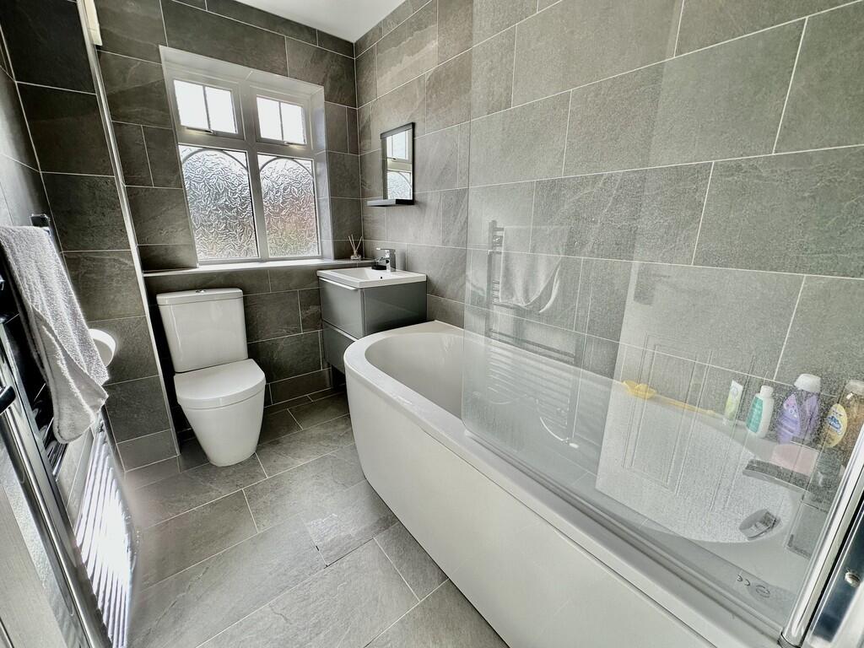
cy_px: 324
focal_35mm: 14
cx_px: 432
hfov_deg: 102.1
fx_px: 349
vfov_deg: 85.7
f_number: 2.2
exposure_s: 1/120
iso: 40
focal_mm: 2.22
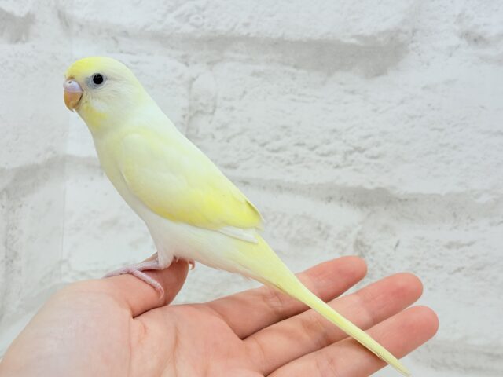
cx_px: 252
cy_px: 188
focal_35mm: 52
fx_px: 756
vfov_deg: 28.0
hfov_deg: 36.8
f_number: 1.6
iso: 32
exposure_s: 1/50
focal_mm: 5.96
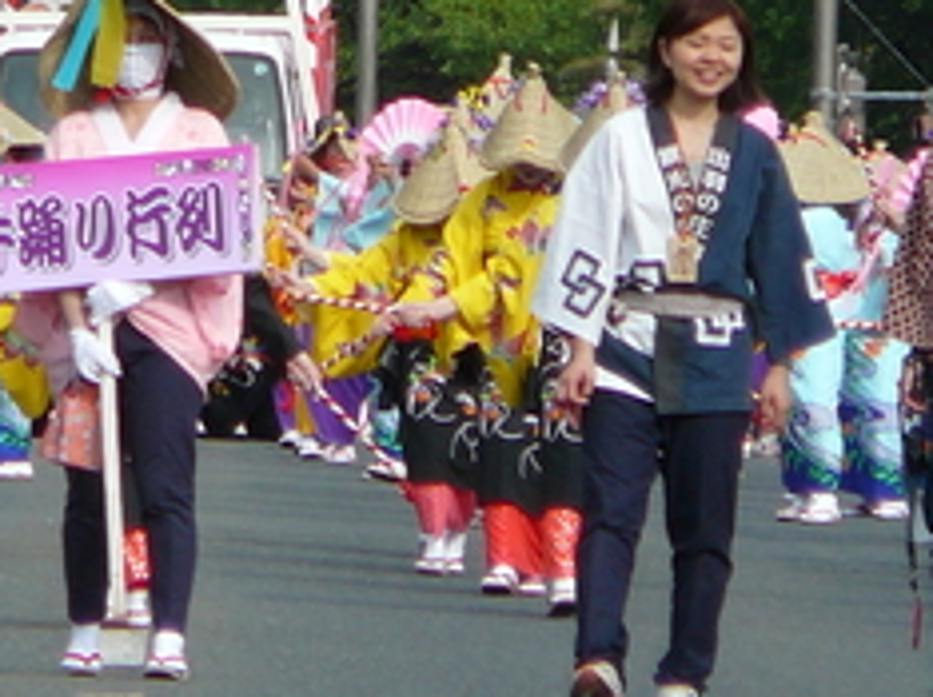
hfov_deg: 2.1
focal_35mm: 959
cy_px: -64
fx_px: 25821
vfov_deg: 1.5
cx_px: 60
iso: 80
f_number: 4.2
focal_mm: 52
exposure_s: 1/640
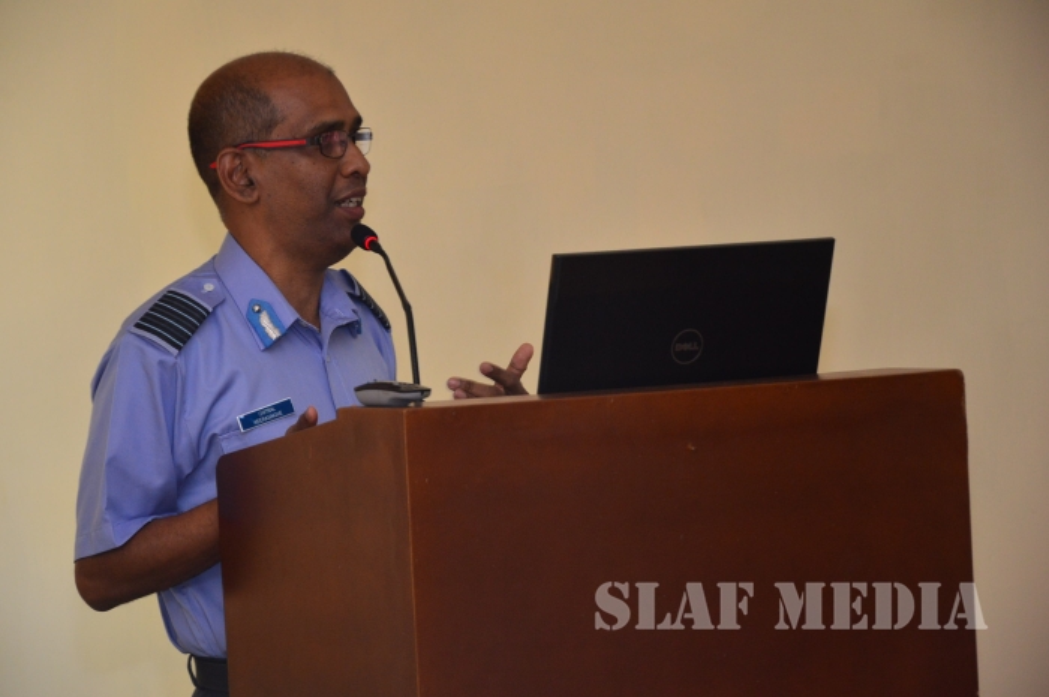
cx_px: 524
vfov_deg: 10.7
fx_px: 3711
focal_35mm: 128
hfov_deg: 16.1
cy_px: 348
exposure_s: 1/80
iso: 800
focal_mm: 85
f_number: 5.6
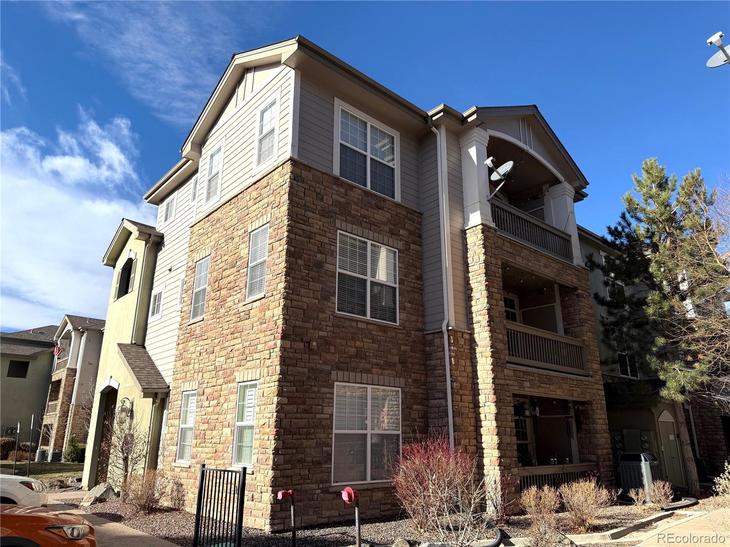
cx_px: 365
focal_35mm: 24
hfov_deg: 71.6
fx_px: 506
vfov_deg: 56.8
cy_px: 274
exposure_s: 1/4975
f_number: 1.78
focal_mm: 6.76
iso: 80
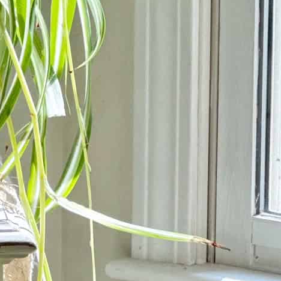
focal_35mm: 293
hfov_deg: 6.0
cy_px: 210
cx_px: 36
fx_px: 2691
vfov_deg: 6.0
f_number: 2.8
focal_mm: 9
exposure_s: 1/121
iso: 100
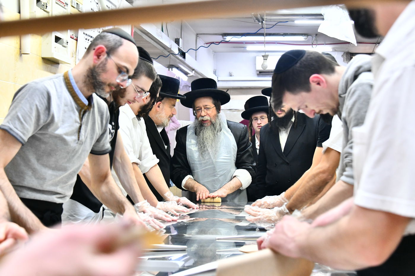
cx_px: 208
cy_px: 138
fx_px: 668
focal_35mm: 58
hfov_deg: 34.5
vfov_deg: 23.4
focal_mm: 58
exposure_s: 1/160
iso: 3200
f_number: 5
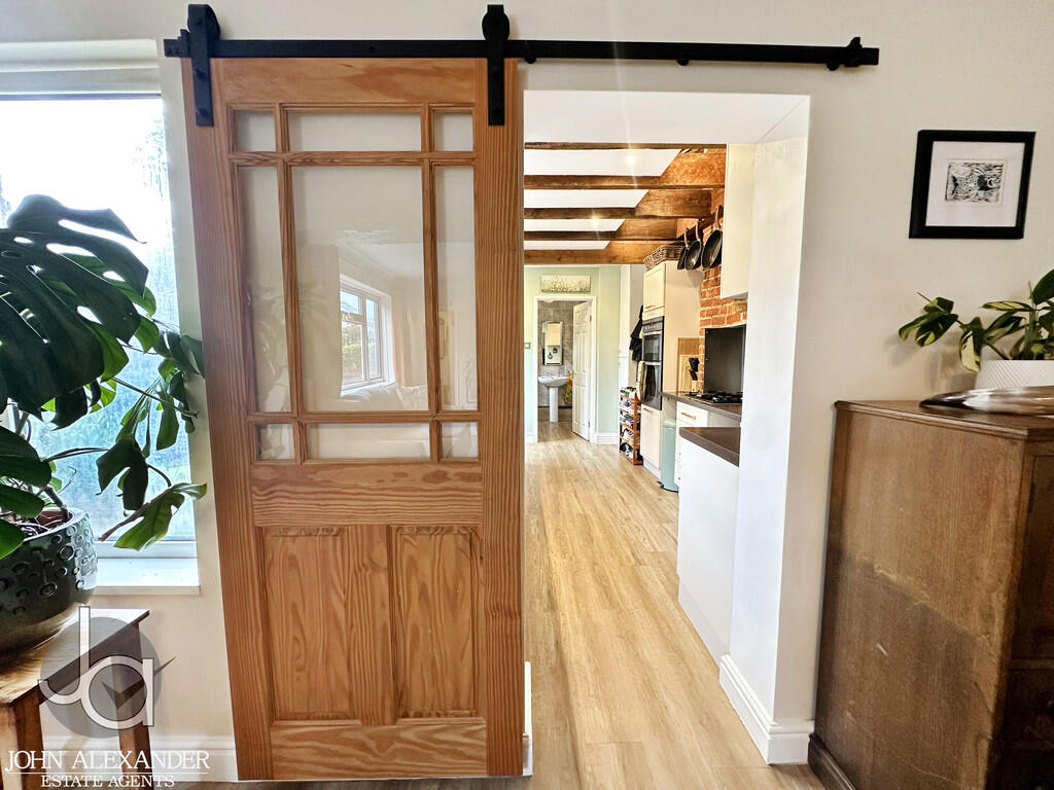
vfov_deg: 85.7
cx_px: 527
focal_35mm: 14
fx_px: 426
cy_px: 395
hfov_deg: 102.1
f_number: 2.2
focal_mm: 2.22
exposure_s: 1/50
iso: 200
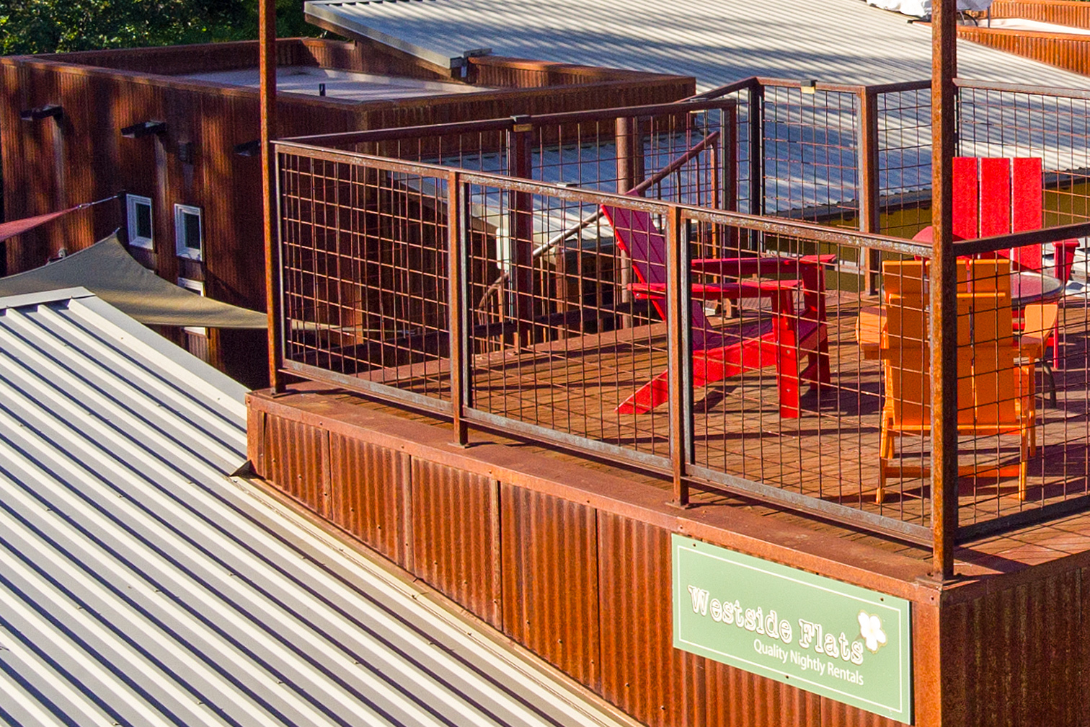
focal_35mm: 73
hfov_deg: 22.8
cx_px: 1615
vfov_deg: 18.7
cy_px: 379
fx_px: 2210
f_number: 2.8
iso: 131
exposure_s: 1/1900
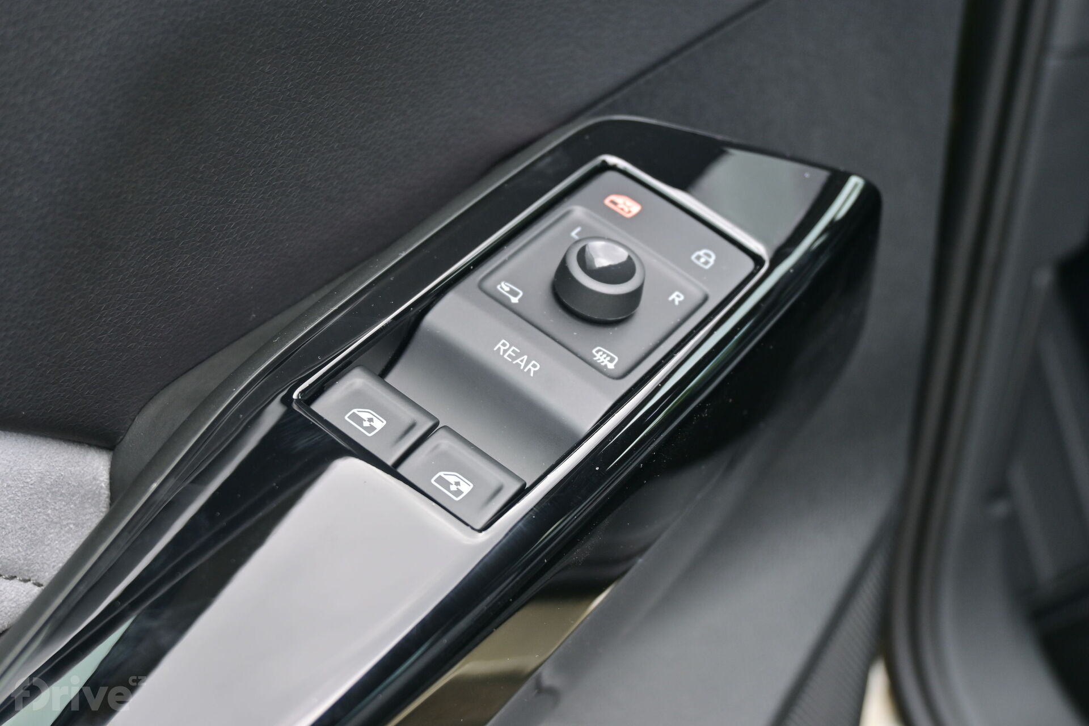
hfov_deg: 34.2
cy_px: 363
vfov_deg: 23.2
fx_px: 1769
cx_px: 544
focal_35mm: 58
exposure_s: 1/80
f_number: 6.3
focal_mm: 39
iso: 200
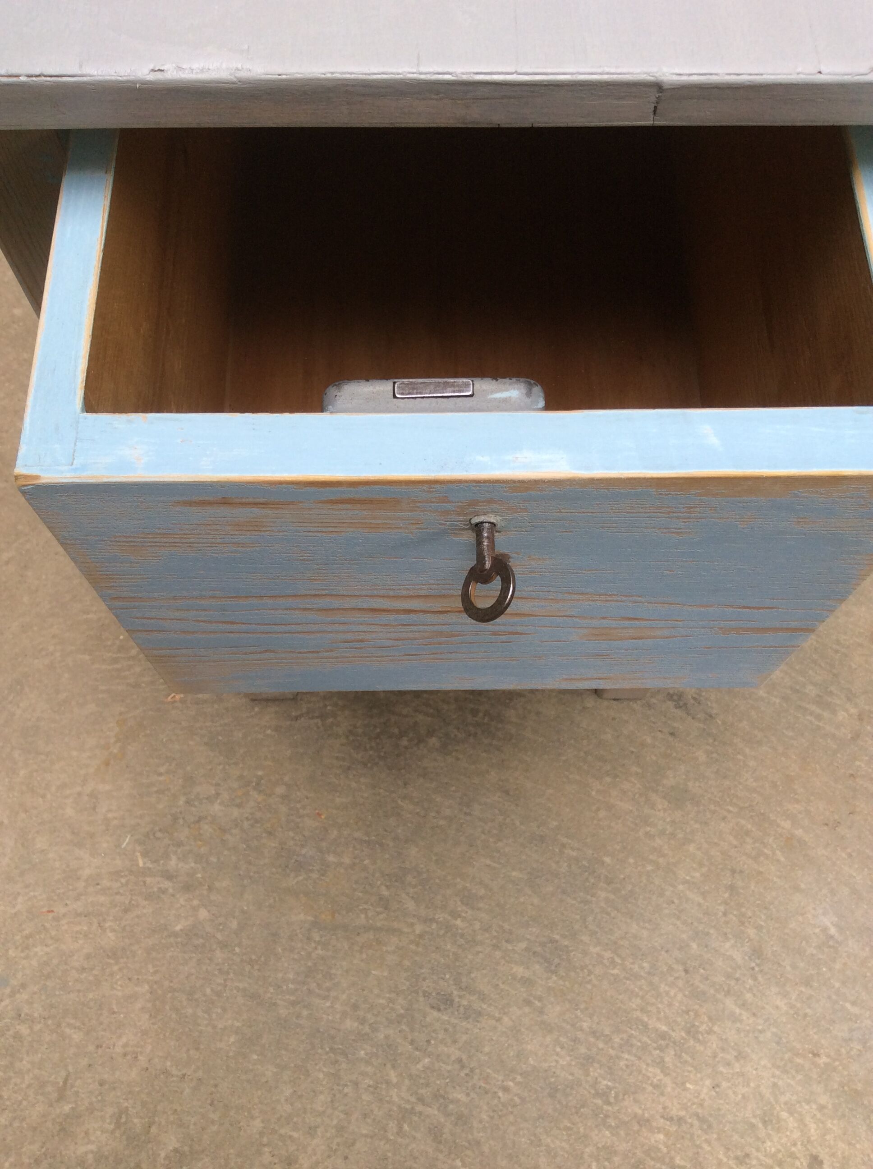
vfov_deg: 56.9
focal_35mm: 32
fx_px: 1079
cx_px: 436
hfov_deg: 44.1
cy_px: 584
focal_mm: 3.3
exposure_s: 1/100
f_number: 2.4
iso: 40
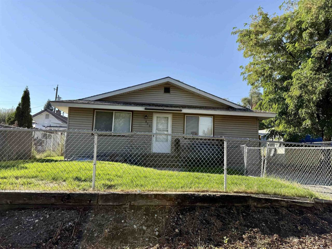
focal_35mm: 24
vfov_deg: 56.8
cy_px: 124
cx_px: 166
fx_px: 230
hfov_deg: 71.6
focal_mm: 6.76
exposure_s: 1/3953
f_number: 1.78
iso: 80
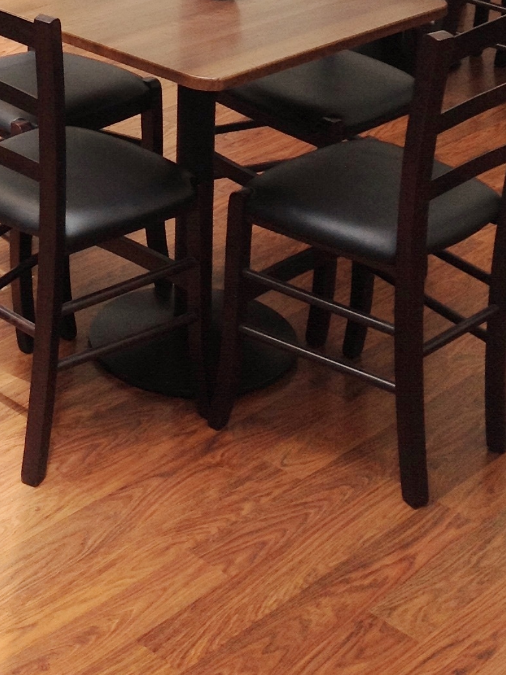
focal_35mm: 87
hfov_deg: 16.7
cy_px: -115
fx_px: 1695
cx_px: 40
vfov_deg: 21.1
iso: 50
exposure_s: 1/143
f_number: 2.4
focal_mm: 4.28
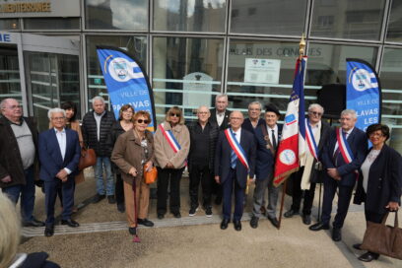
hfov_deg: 73.7
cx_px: 201
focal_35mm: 24
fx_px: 268
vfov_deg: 53.1
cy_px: 134
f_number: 5.6
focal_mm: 24
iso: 400
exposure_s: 1/800
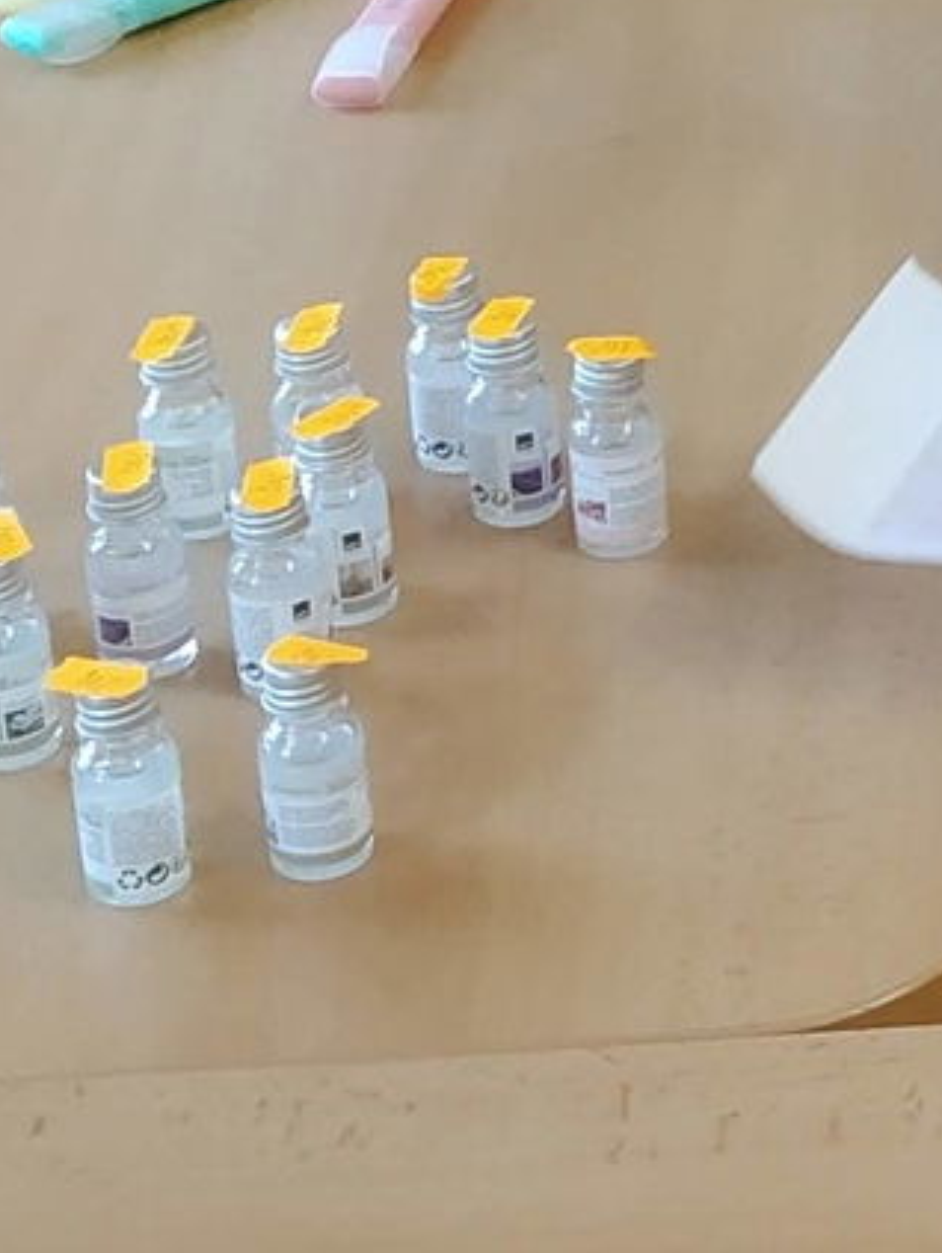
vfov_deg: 14.7
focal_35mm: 131
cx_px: 1866
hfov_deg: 10.4
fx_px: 4746
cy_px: -108
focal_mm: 3.82
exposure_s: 1/50
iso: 160
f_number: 2.2
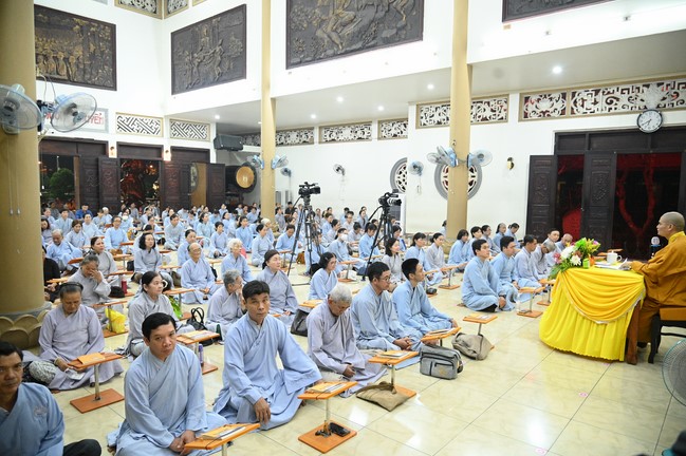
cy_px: 228
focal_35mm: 24
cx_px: 343
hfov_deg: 73.8
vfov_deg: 53.1
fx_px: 457
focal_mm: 24
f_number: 4.5
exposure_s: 1/125
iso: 8000
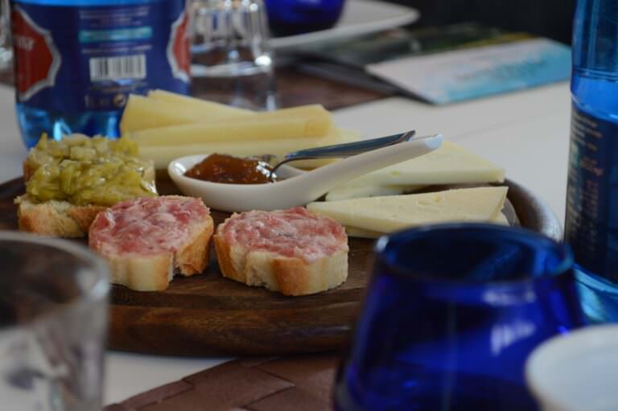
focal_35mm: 82
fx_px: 1415
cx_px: 309
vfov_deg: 16.5
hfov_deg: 24.6
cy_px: 206
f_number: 5.6
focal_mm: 55
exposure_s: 1/80
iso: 400
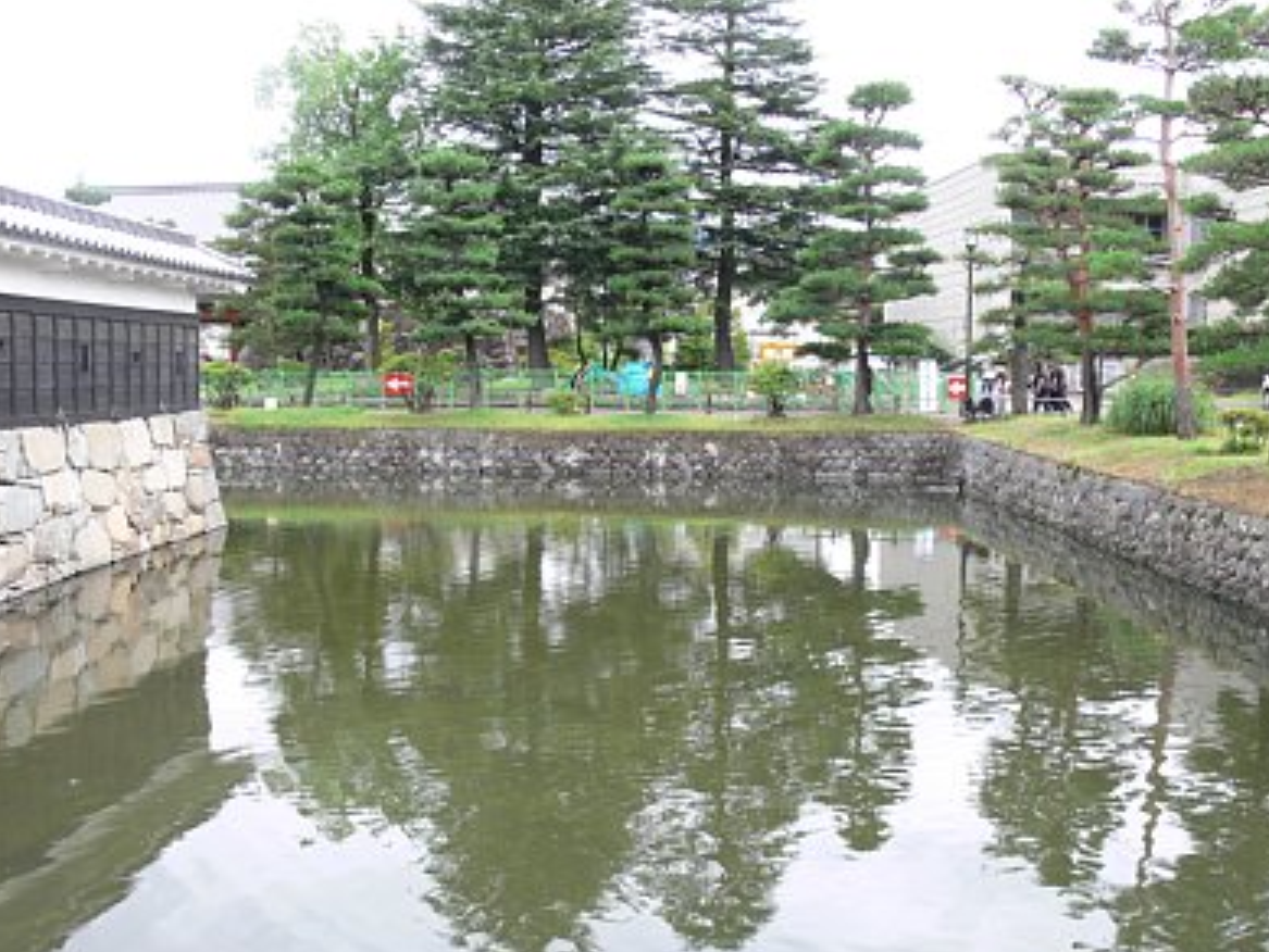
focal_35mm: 36
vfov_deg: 39.7
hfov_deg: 51.3
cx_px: 636
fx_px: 1320
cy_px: 486
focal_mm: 7.4
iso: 80
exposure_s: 1/100
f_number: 4.5
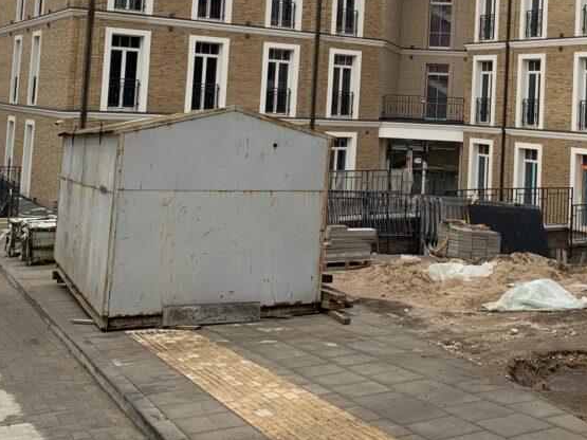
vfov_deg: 29.4
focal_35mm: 48
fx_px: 814
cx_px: 463
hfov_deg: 38.3
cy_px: 71
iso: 25
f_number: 1.8
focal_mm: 4.25
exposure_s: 1/251
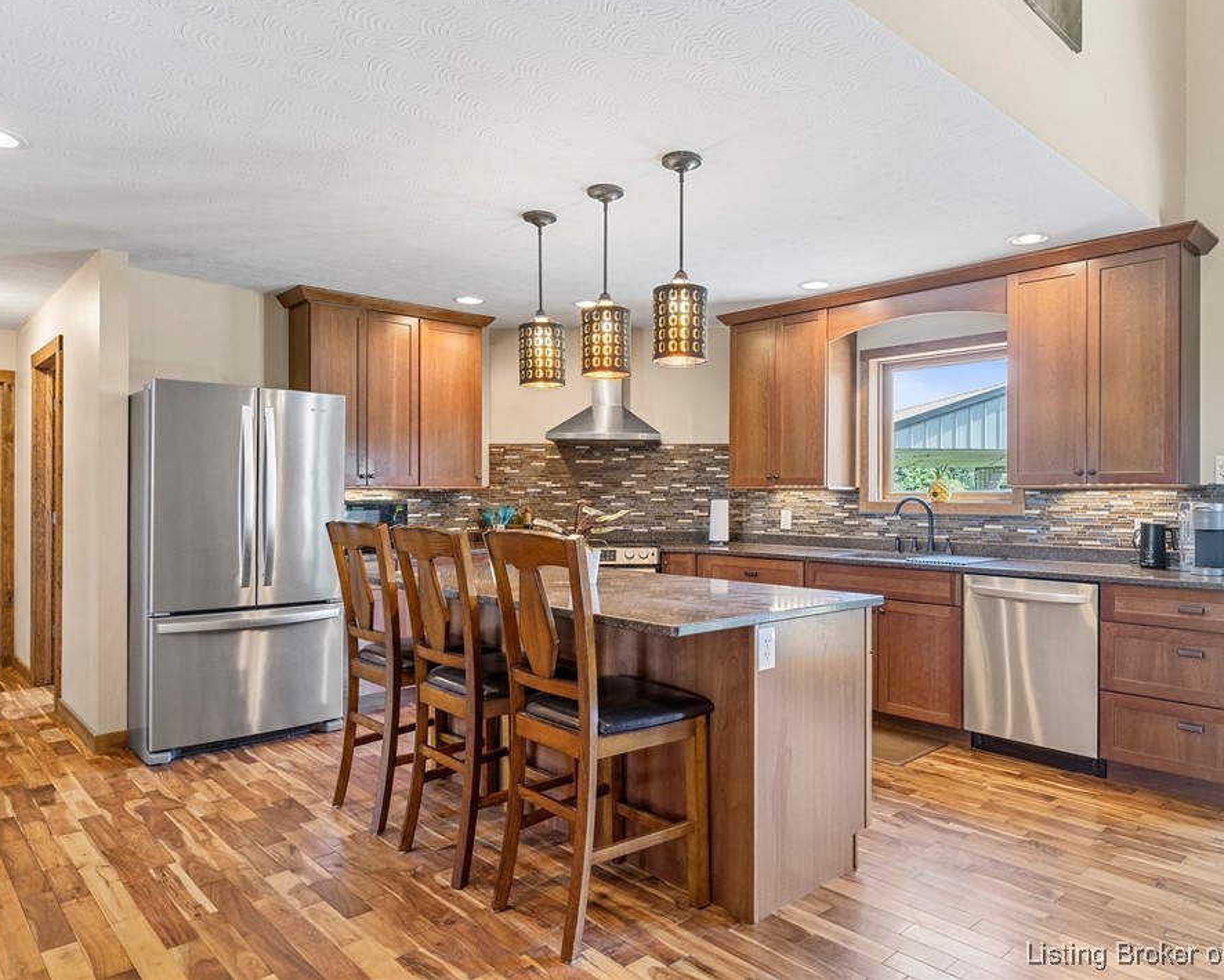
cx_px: 648
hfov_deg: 72.5
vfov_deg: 60.9
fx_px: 833
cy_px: 482
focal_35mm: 23
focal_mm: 20
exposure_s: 1/2
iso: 1000
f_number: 7.1
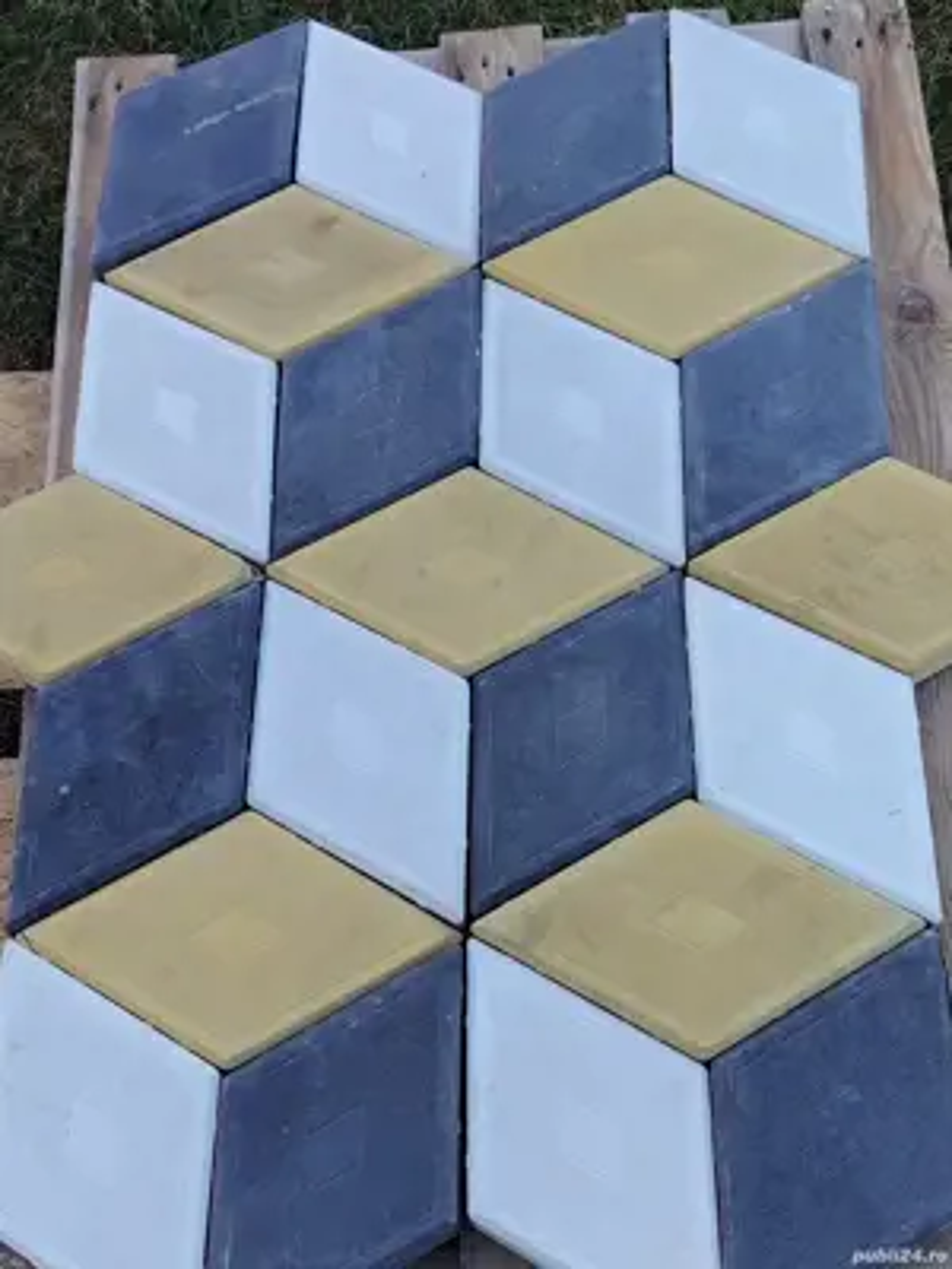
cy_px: 634
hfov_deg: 30.3
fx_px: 1760
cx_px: 476
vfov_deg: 39.7
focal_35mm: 48
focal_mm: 5.25
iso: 106
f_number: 1.75
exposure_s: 1/100
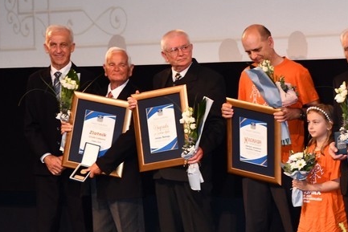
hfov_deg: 9.3
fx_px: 2127
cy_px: 162
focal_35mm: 220
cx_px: 338
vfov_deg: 6.2
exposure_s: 1/60
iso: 1100
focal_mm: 62
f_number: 5
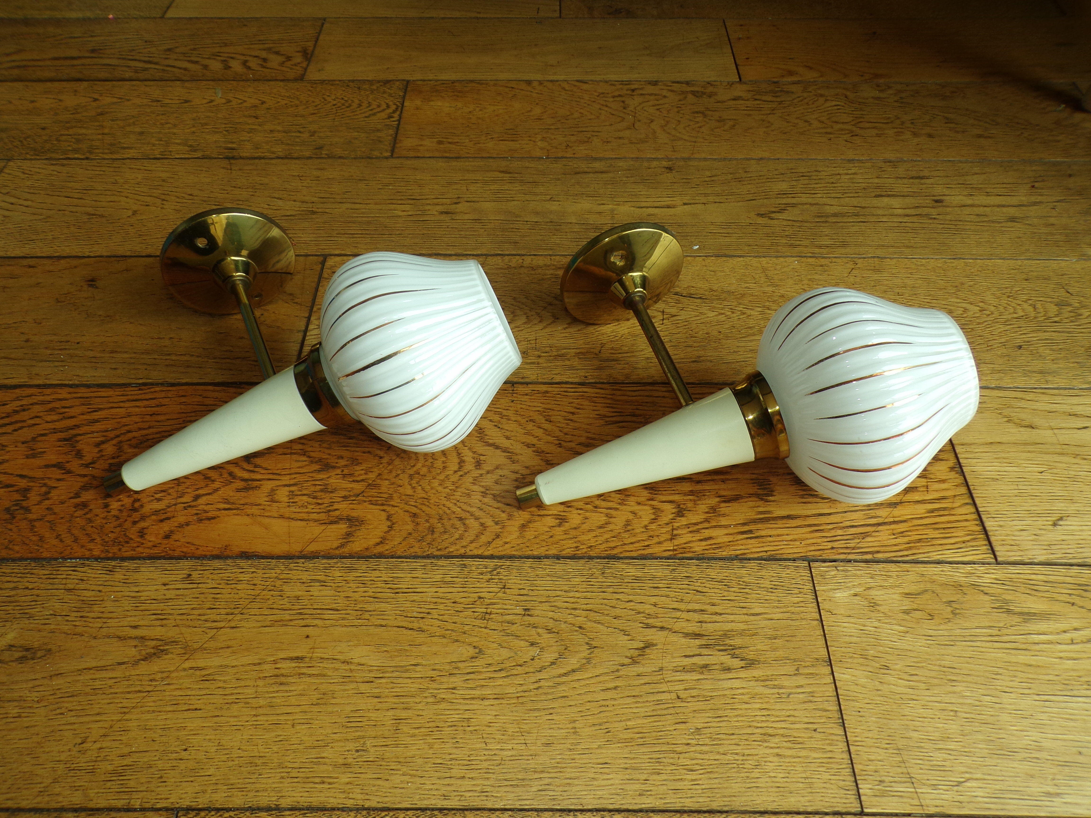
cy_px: 409
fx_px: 756
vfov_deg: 56.8
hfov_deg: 71.6
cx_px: 546
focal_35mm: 24
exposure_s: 1/34
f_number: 4.3
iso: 80
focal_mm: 4.3
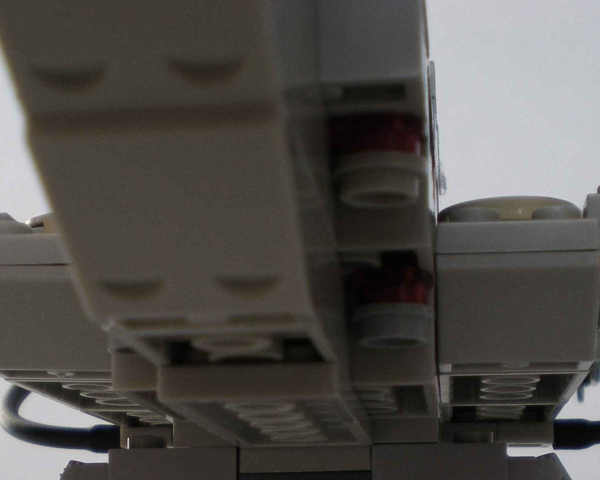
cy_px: 467
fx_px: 1403
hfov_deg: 24.1
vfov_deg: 18.9
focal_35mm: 79
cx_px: 250
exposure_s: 1/108
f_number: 3.1
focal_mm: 6.3
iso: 50
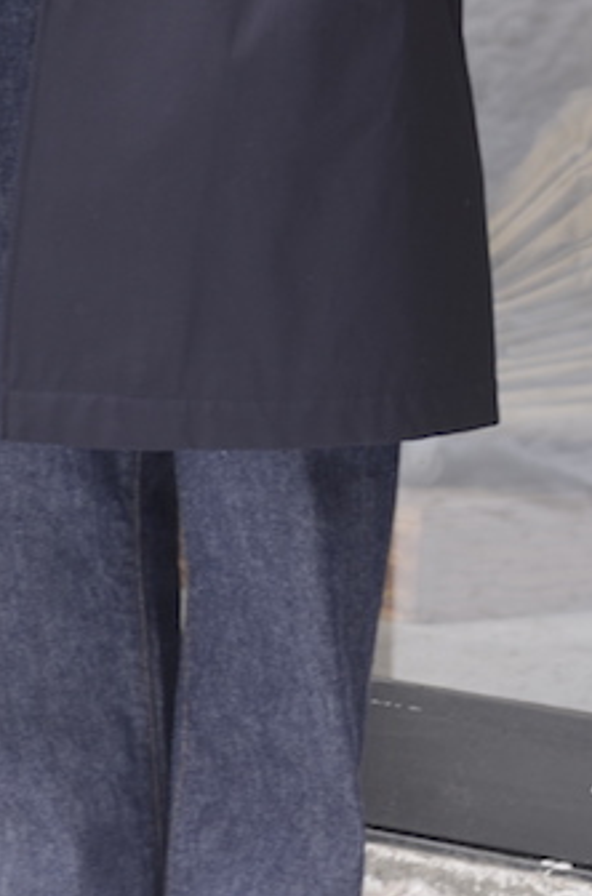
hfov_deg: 3.5
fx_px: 9643
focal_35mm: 389
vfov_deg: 5.3
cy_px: -112
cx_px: 112
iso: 160
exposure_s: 1/125
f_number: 2.2
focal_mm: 85
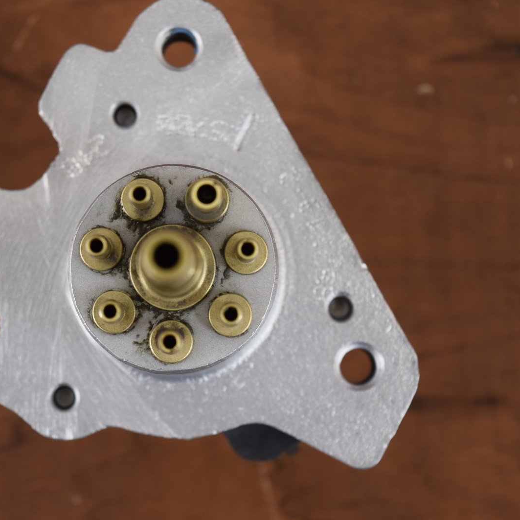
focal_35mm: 106
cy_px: 261
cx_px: 155
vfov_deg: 16.5
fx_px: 1795
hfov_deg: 16.4
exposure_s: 1/125
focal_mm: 55
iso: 400
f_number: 7.1
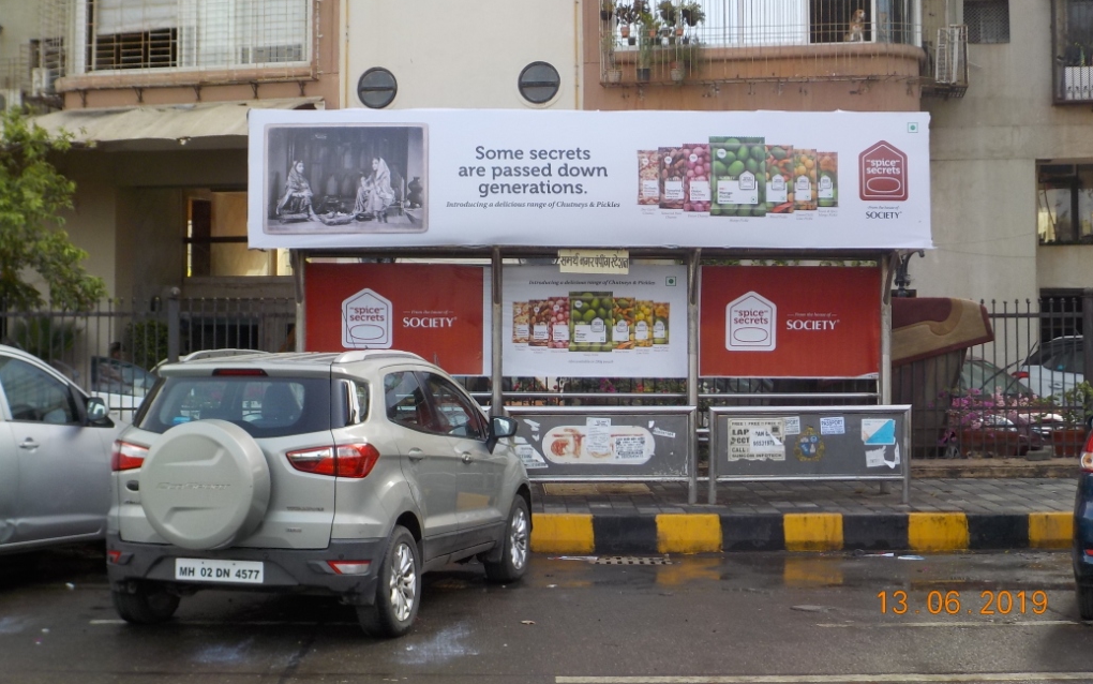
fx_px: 1490
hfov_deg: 40.3
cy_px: 276
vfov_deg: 25.8
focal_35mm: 50
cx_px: 546
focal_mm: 6.4
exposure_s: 1/200
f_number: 4.2
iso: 125
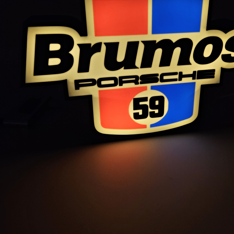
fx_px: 252
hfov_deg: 49.4
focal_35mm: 33
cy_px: 75
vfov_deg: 48.8
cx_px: 140
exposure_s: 1/190
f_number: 1.8
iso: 160
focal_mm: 5.4
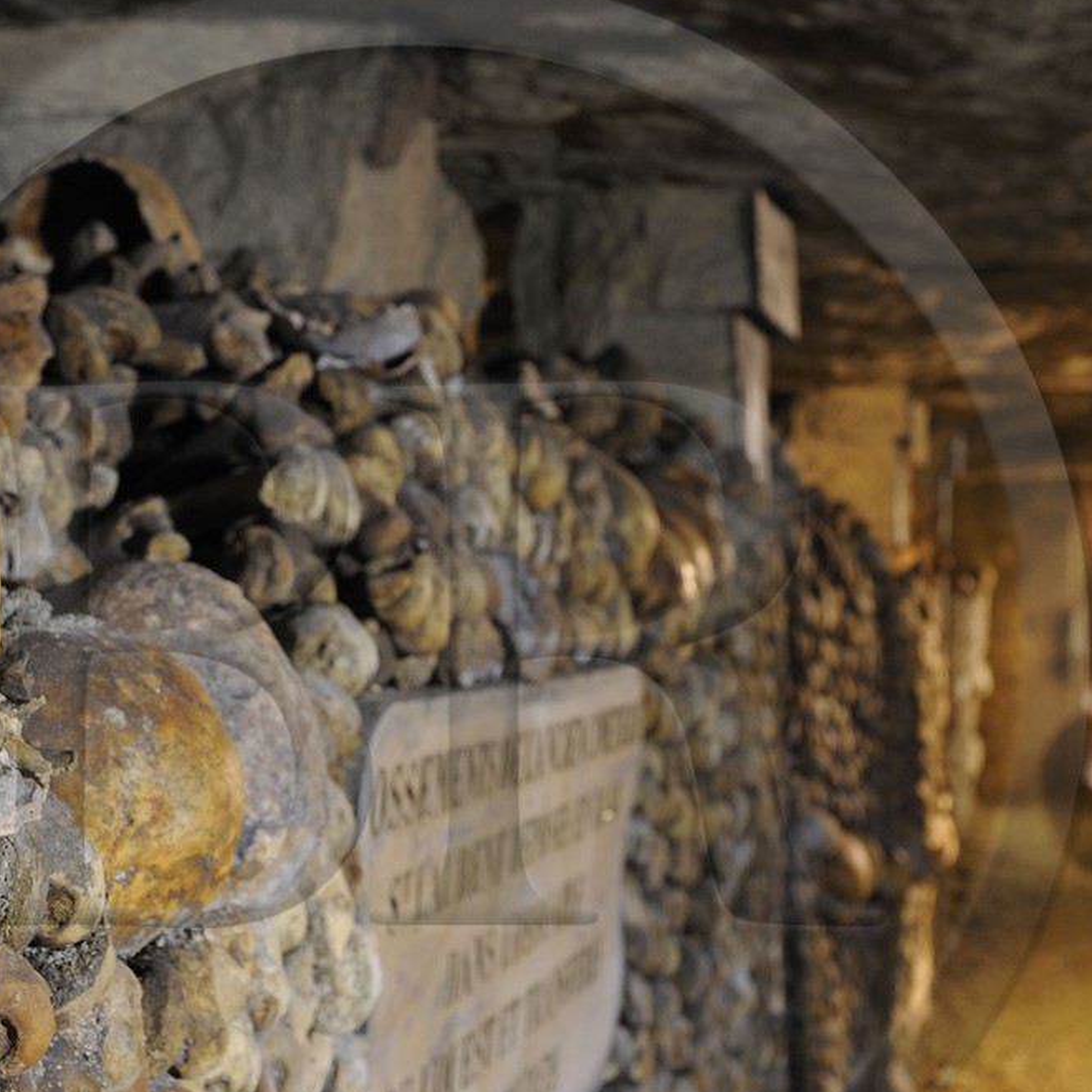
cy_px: 657
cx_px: 407
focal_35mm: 70
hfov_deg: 24.6
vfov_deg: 24.6
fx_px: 2498
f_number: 5.6
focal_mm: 34
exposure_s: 15
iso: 400
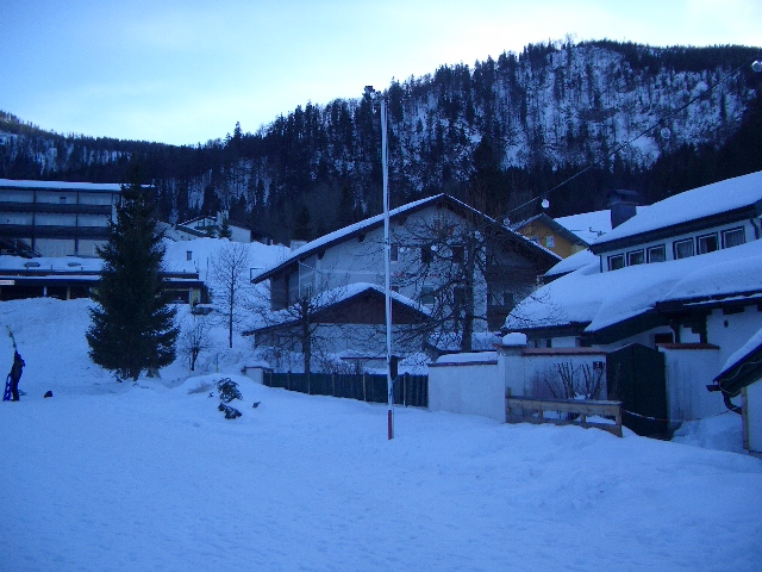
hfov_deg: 52.6
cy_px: 286
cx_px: 381
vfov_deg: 40.7
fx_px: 770
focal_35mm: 35
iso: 50
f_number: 2.6
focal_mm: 5.8
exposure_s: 1/400
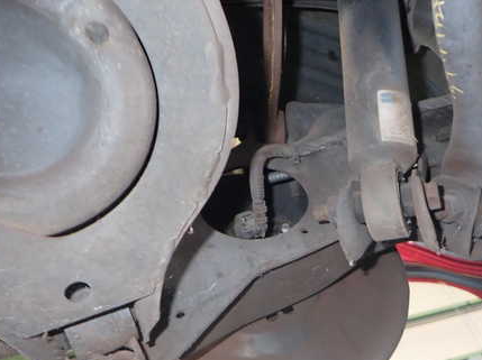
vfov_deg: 40.5
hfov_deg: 52.0
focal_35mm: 35
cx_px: 306
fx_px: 487
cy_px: 216
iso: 200
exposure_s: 1/30
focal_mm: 4.5
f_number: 2
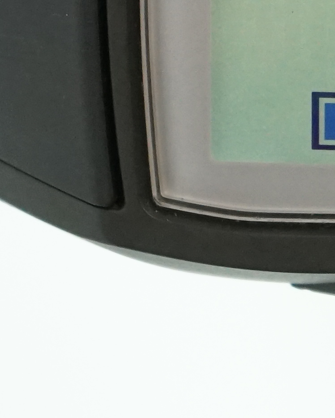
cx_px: 360
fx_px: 4559
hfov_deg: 4.2
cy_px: -49
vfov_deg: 5.2
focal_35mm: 368
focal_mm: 61
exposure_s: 1/200
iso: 2500
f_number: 6.3
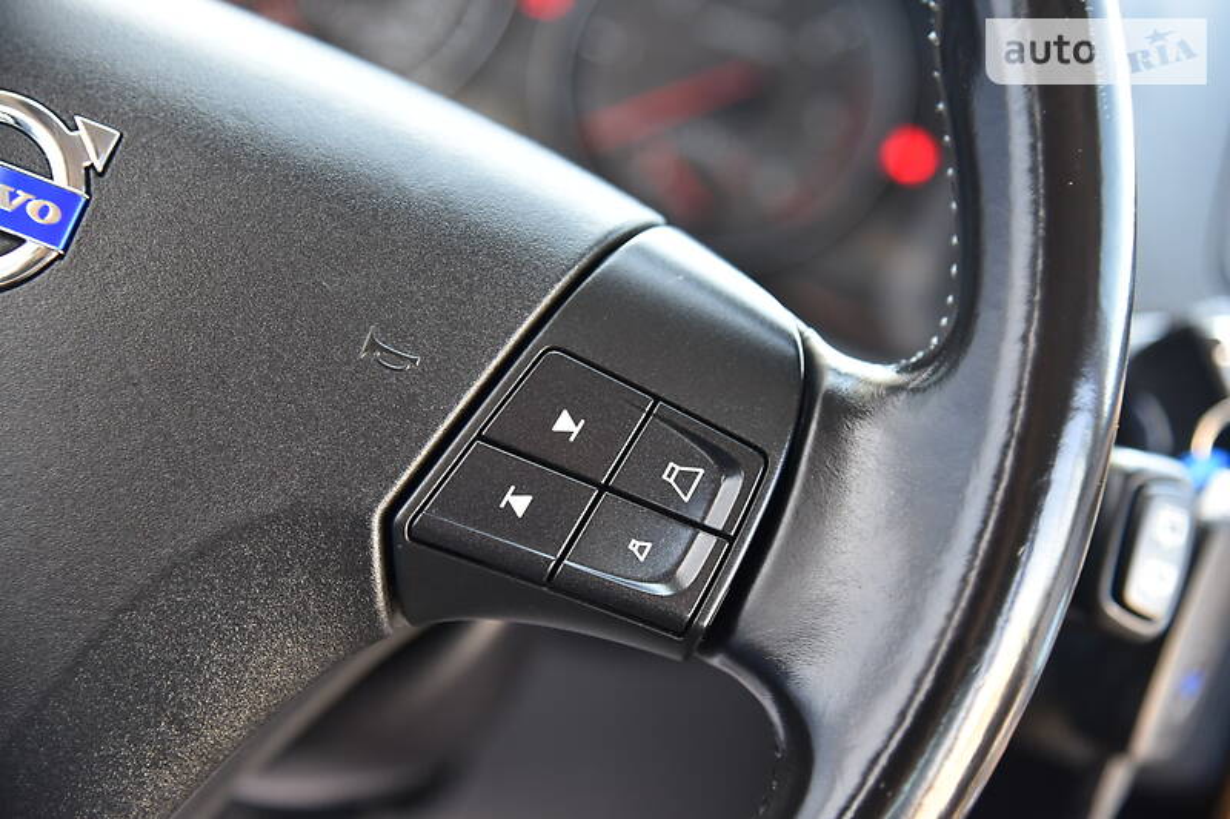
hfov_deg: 27.0
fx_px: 2562
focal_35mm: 75
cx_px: 615
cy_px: 410
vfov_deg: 18.2
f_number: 4
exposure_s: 1/125
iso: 1400
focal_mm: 75
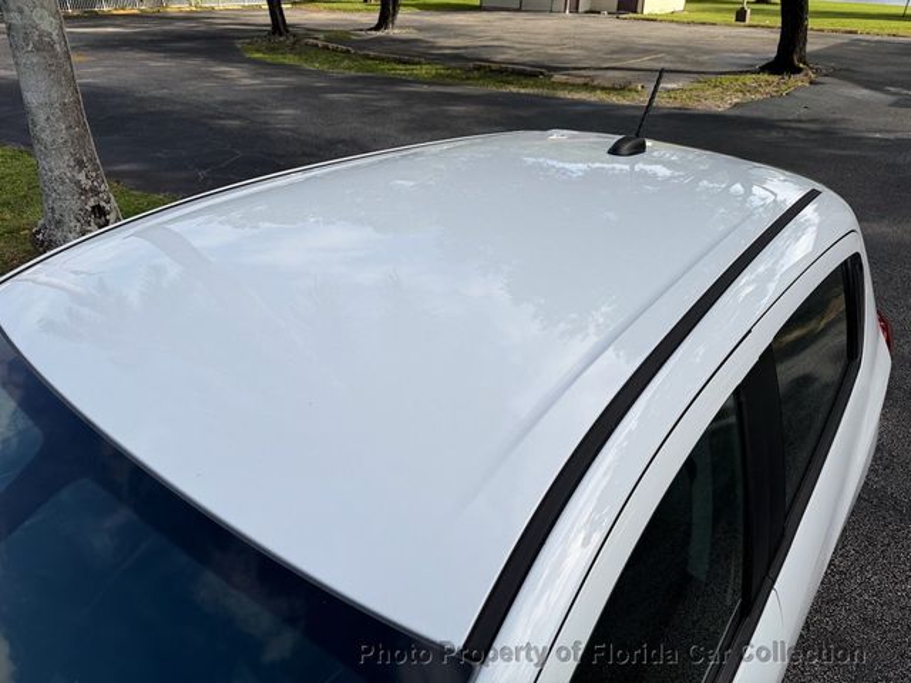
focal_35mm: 24
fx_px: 632
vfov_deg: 56.8
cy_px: 342
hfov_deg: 71.6
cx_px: 456
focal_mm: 6.76
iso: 80
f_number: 1.78
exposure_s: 1/4405
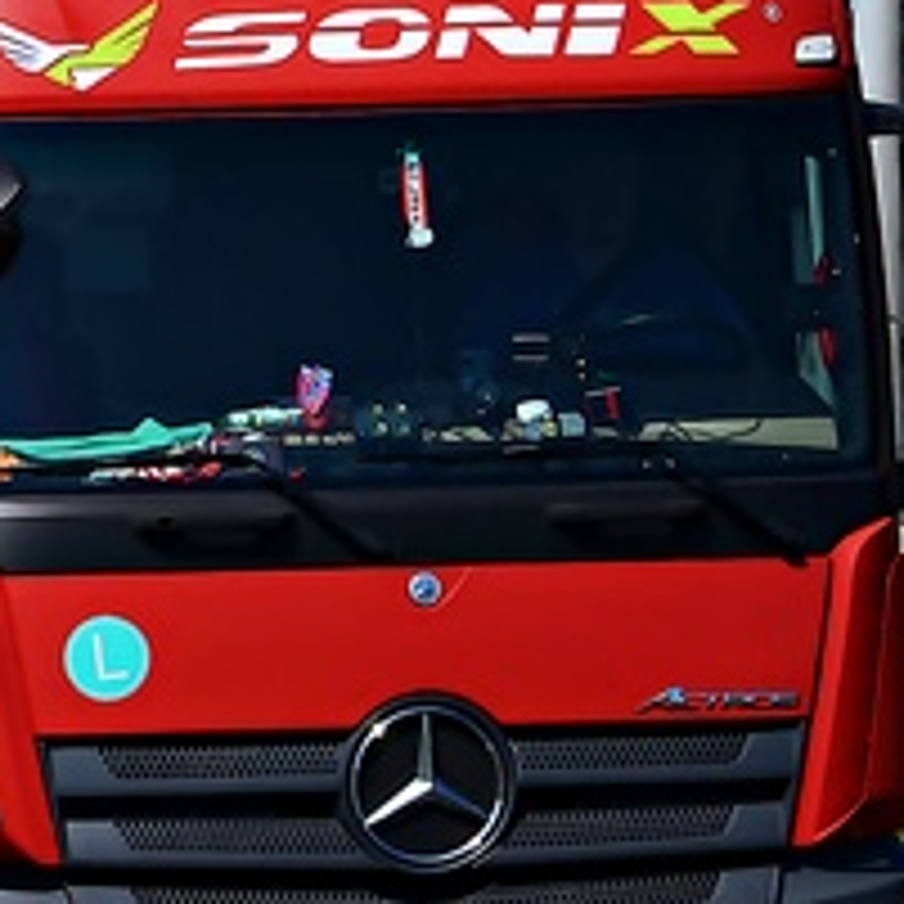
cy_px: 459
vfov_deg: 1.2
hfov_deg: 1.2
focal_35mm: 1420
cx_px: -328
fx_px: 41955
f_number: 8
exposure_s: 1/1000
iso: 200
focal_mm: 280
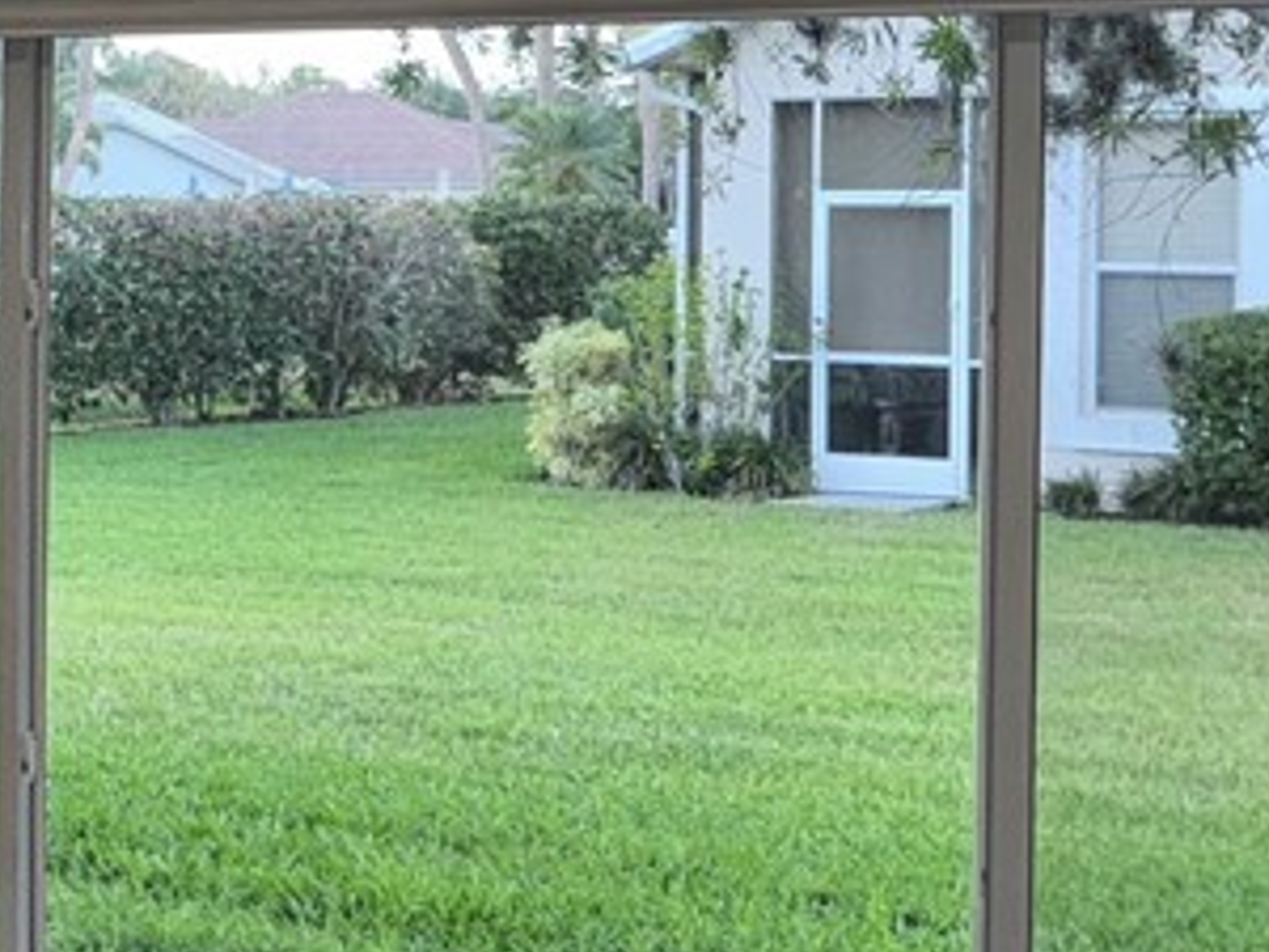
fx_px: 3006
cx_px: -516
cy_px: 254
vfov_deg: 17.9
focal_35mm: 82
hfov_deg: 21.0
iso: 125
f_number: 1.78
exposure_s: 1/15
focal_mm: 6.76
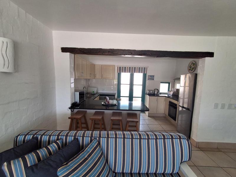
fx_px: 109
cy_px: 88
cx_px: 118
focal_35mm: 16
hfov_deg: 94.5
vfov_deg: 78.1
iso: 40
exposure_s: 1/50
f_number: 2.2
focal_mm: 1.64
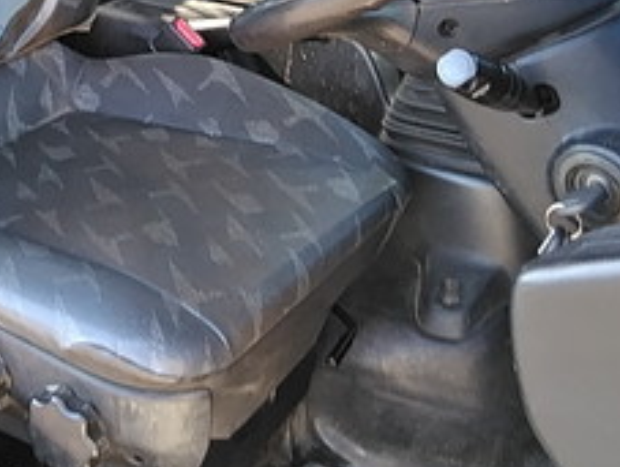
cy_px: -107
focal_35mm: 76
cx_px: 27
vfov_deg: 18.3
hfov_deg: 24.6
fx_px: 1363
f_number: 2.2
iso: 72
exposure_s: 1/60
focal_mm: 3.46
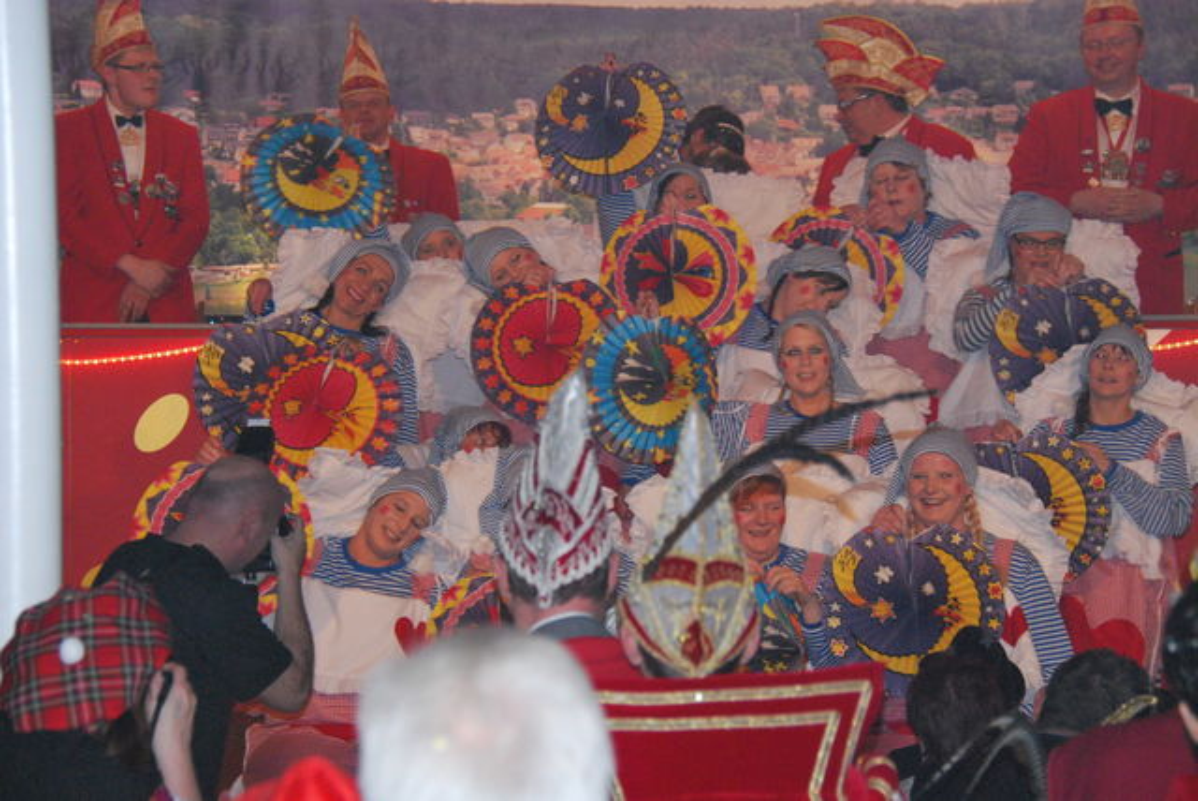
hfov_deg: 13.7
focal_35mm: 150
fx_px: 4996
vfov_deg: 9.2
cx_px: 599
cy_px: 400
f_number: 5.6
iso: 1600
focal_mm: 100
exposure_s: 1/60
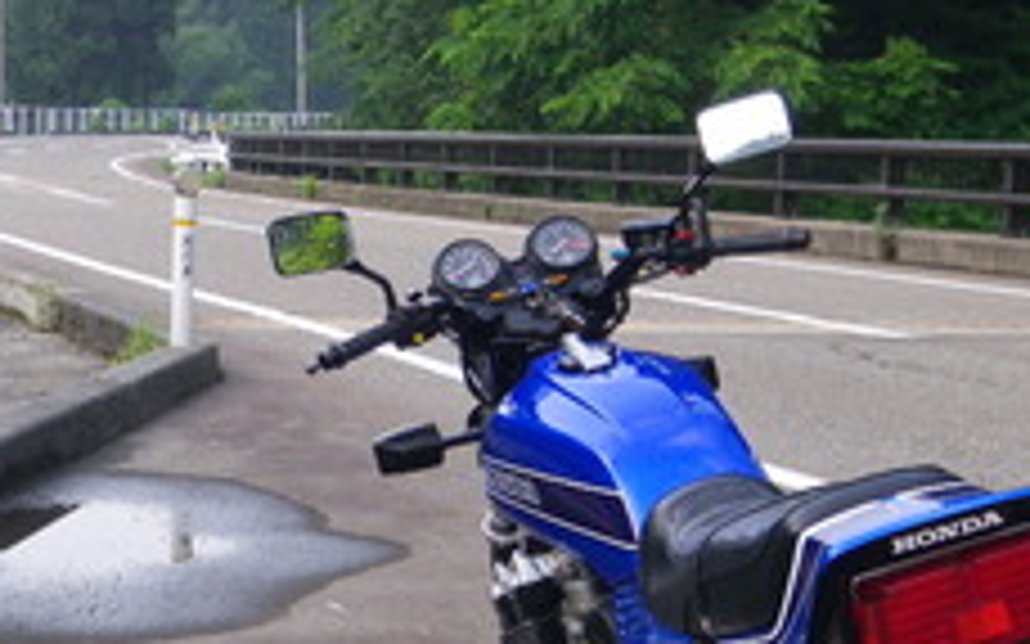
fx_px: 2722
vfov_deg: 13.5
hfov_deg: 20.9
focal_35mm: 97
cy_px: 435
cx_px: 54
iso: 64
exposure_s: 1/80
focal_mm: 7.5
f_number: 4.2
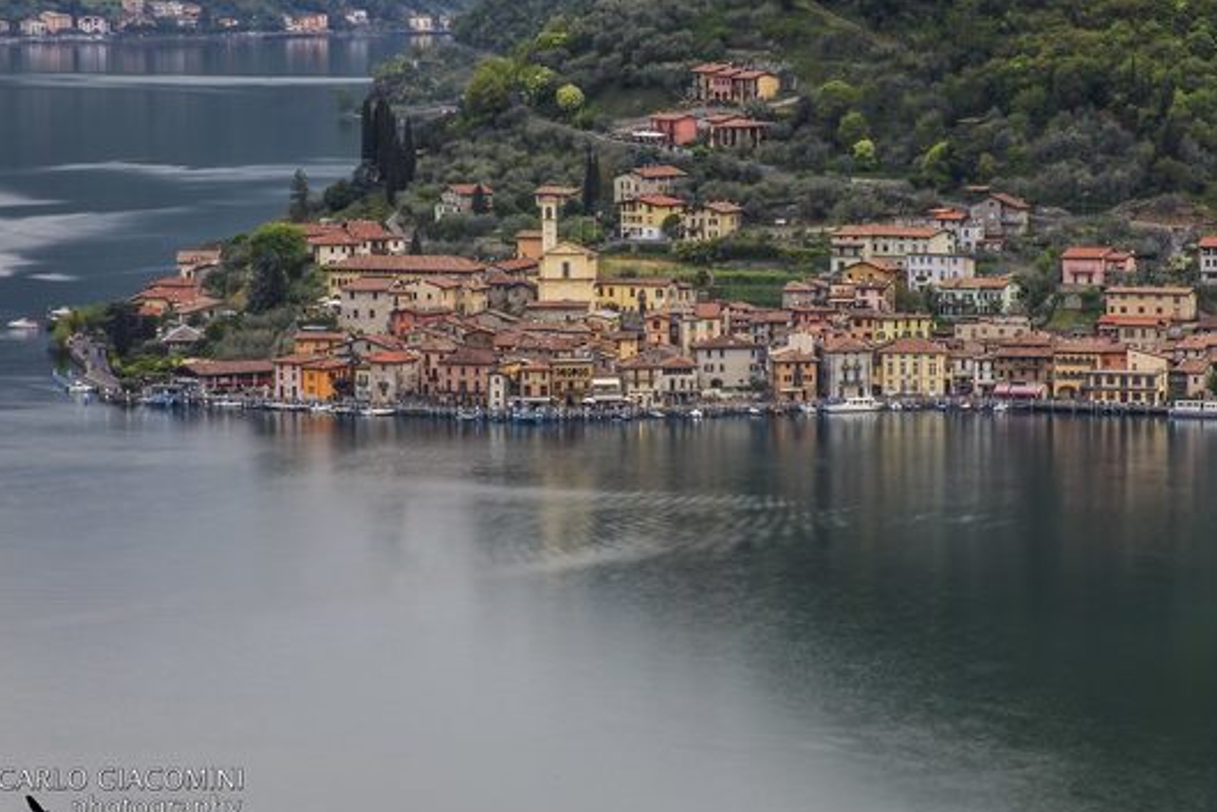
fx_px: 5463
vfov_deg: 8.5
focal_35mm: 162
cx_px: 667
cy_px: 384
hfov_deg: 12.7
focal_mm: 95
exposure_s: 8
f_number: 29
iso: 100
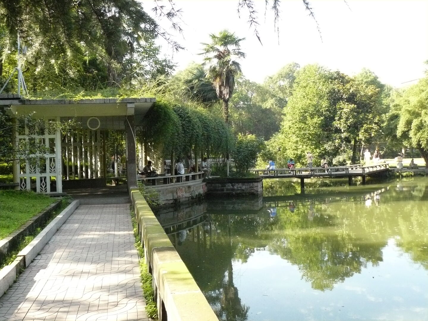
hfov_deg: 51.4
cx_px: 214
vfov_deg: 39.7
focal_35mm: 36
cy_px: 160
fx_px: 445
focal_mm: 6
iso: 400
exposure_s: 1/250
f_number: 4.5
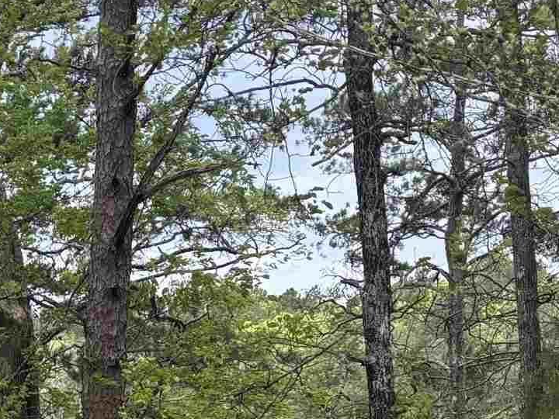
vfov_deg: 12.8
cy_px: 593
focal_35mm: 111
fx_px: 1792
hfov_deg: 17.3
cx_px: -23
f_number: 1.6
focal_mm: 5.96
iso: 50
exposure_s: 1/437
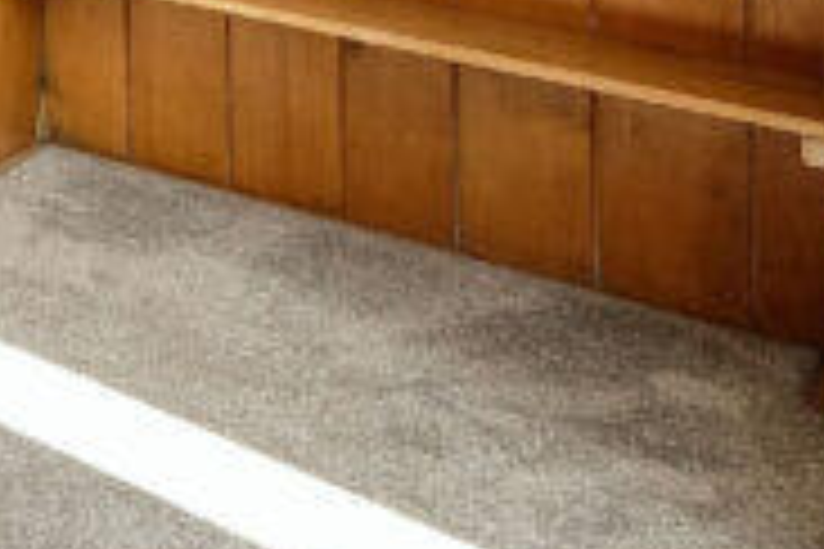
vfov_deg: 16.5
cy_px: -475
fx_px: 1533
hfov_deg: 14.5
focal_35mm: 67
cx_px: -1234
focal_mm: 8
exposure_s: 1/60
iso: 200
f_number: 5.6
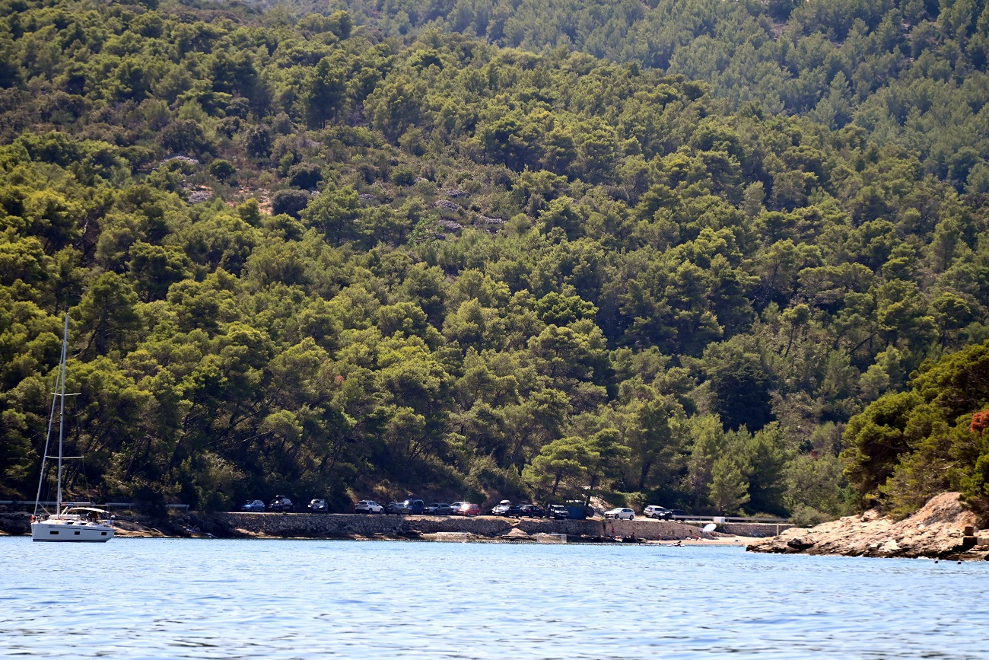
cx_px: 494
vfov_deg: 5.1
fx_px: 7418
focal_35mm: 270
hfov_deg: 7.6
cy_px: 330
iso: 320
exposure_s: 1/1000
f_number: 5.6
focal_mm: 270
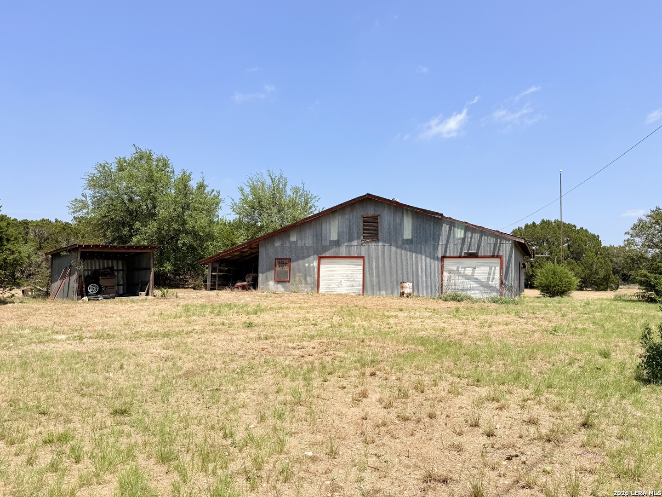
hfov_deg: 71.6
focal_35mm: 24
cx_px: 331
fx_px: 459
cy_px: 248
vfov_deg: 56.8
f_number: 1.78
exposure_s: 1/5319
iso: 80
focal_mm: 6.76
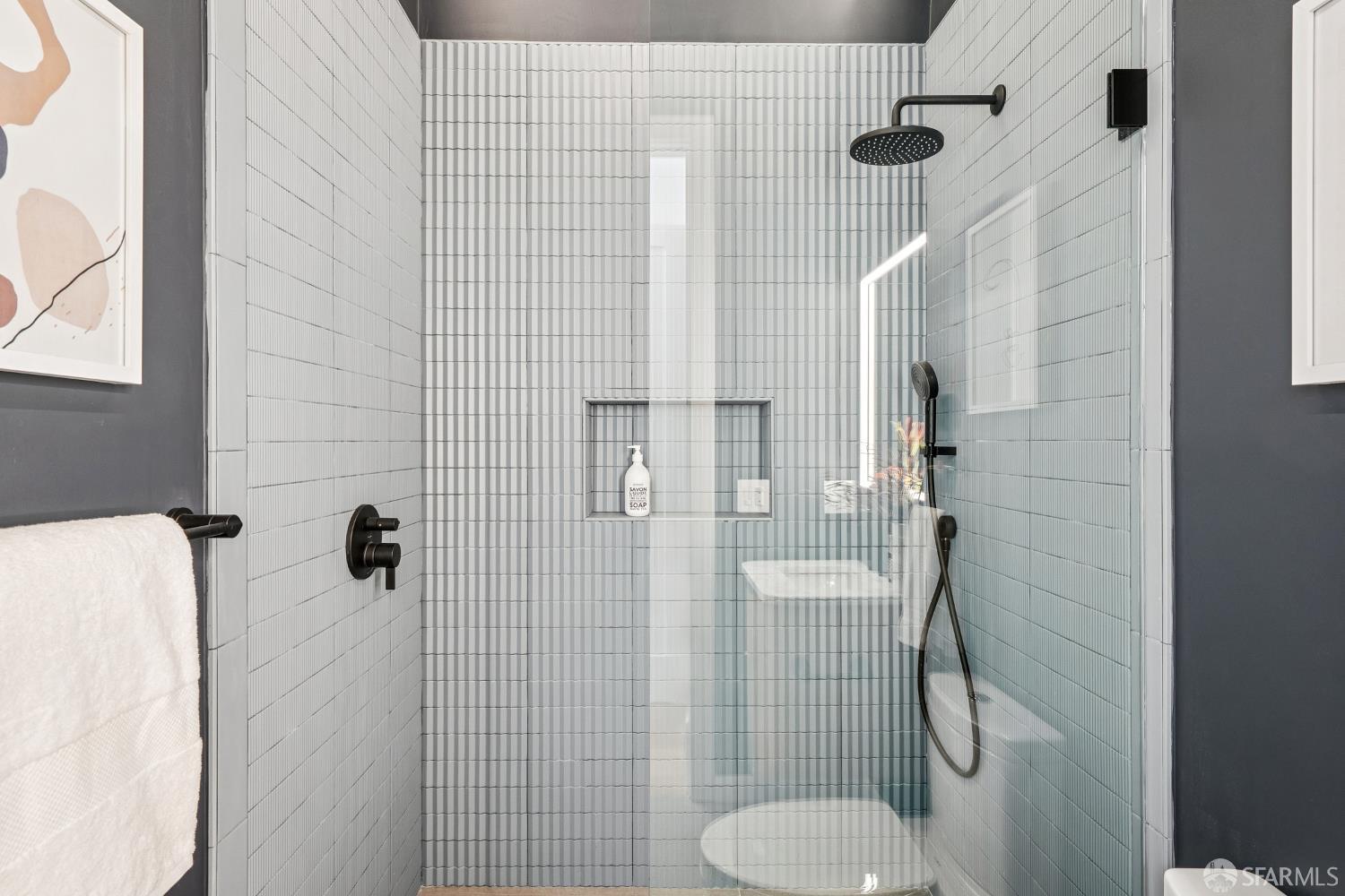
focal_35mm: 18
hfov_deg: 90.0
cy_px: 448
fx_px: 672
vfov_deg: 67.4
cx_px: 672
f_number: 8
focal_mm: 18
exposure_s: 1/4
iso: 640
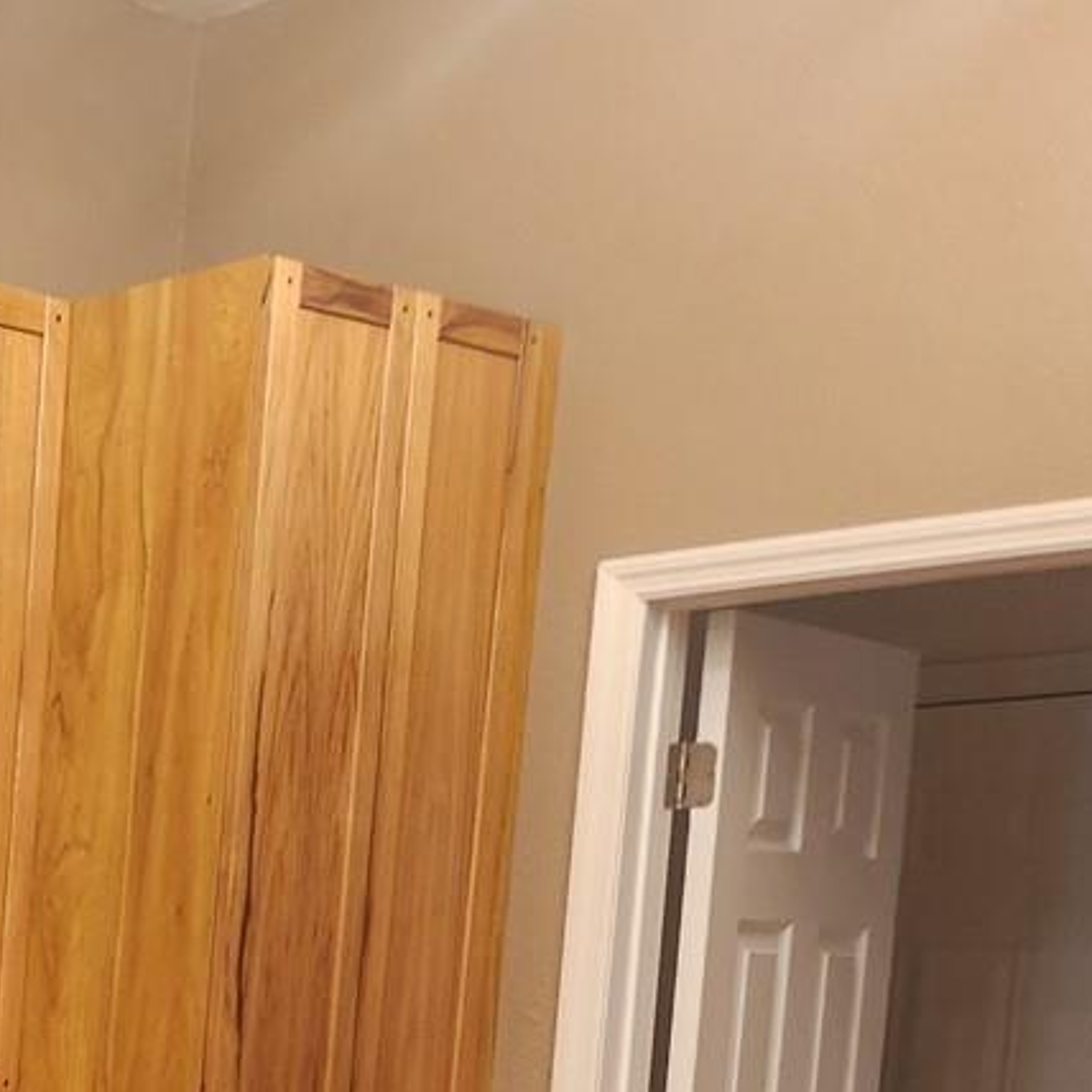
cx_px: -814
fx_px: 2712
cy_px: 1447
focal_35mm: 76
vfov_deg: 20.6
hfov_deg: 18.4
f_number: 1.8
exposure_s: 1/120
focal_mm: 5.4
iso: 125
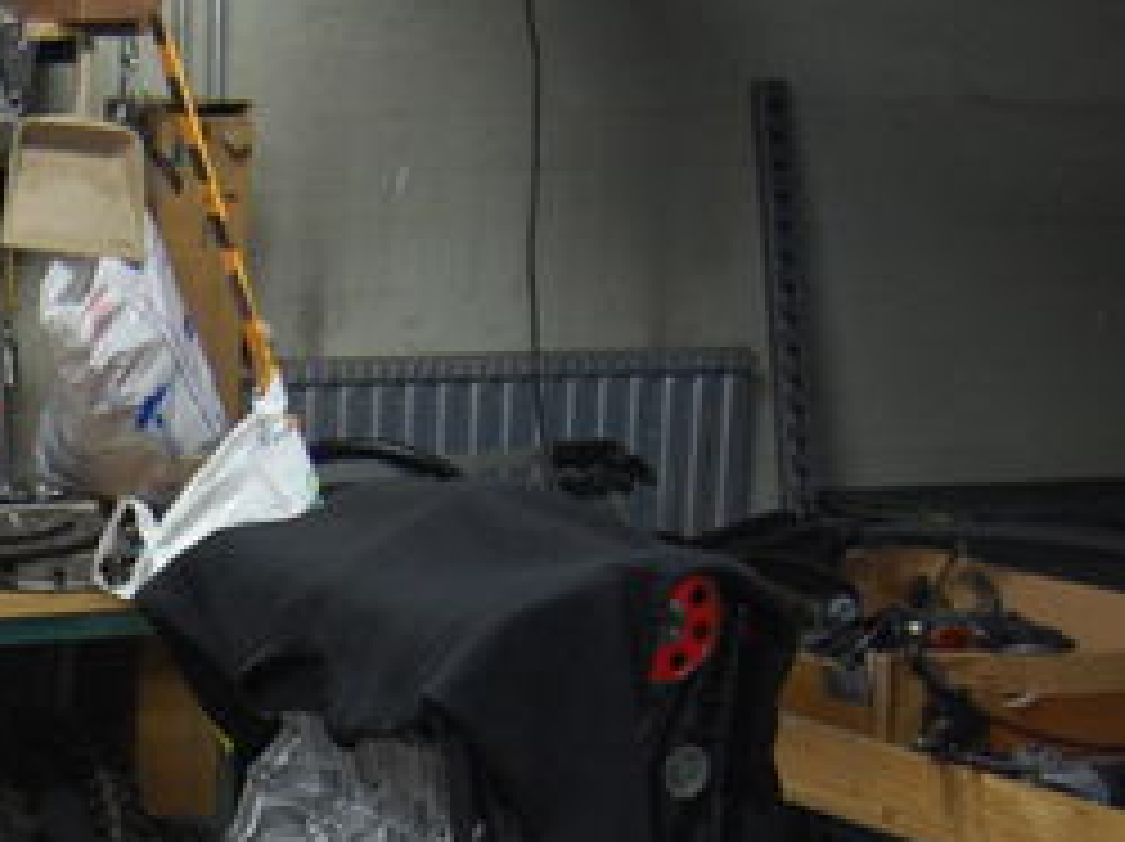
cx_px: -234
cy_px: 801
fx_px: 3117
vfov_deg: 15.2
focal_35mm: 96
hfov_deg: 19.3
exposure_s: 1/50
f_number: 4.2
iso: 800
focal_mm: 26
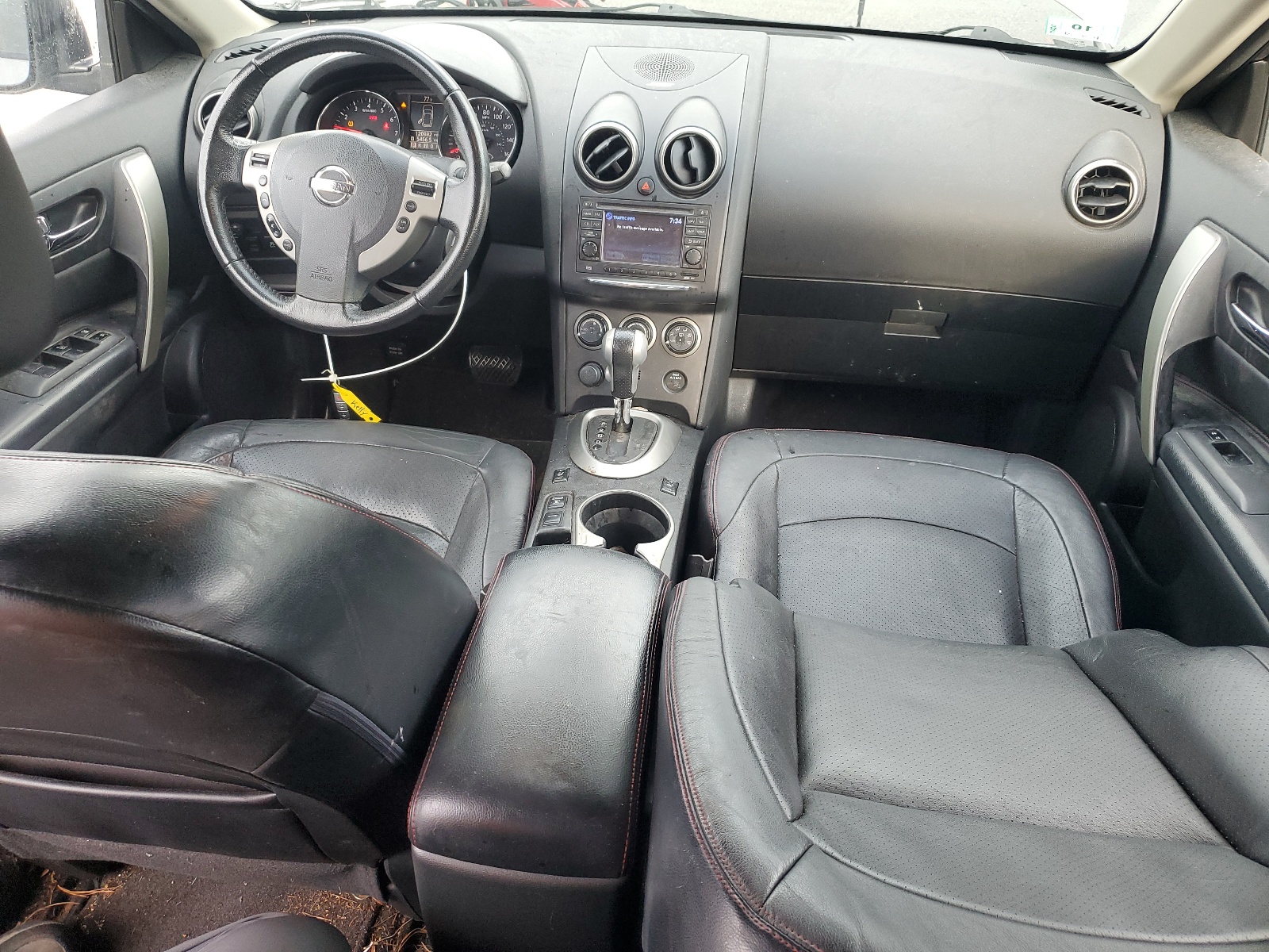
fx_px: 953
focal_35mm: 26
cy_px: 476
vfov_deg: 53.1
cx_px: 634
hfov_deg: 67.3
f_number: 1.5
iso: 93
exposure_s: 1/120
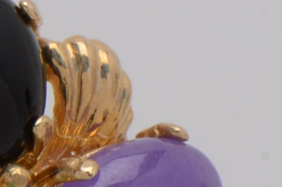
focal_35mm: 772
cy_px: 272
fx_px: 6038
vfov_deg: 1.8
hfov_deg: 2.7
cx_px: -346
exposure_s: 1/125
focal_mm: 85
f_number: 22
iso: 200
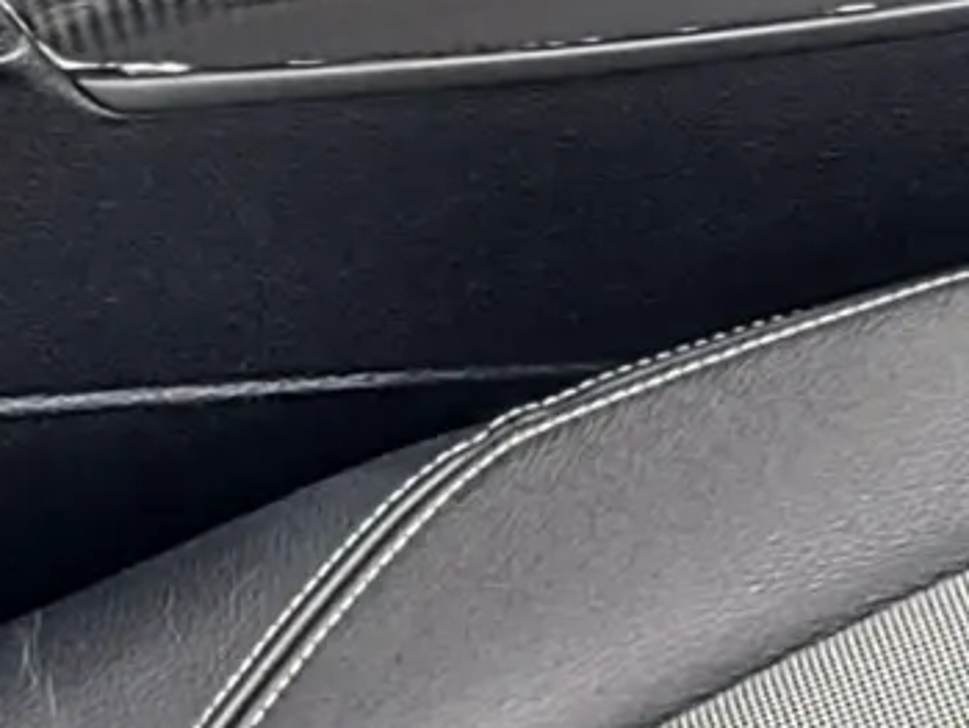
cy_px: -579
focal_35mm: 169
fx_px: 4734
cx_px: 1076
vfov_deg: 8.5
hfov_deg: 11.5
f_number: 1.8
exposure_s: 1/50
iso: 275
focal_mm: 5.56
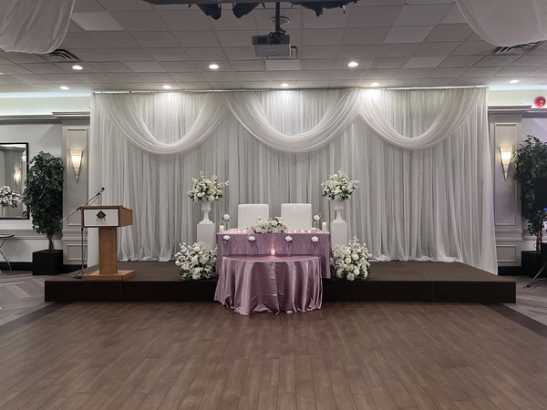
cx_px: 274
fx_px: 411
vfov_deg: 53.1
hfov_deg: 67.3
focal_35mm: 26
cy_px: 205
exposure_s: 1/60
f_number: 1.6
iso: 160
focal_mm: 5.1
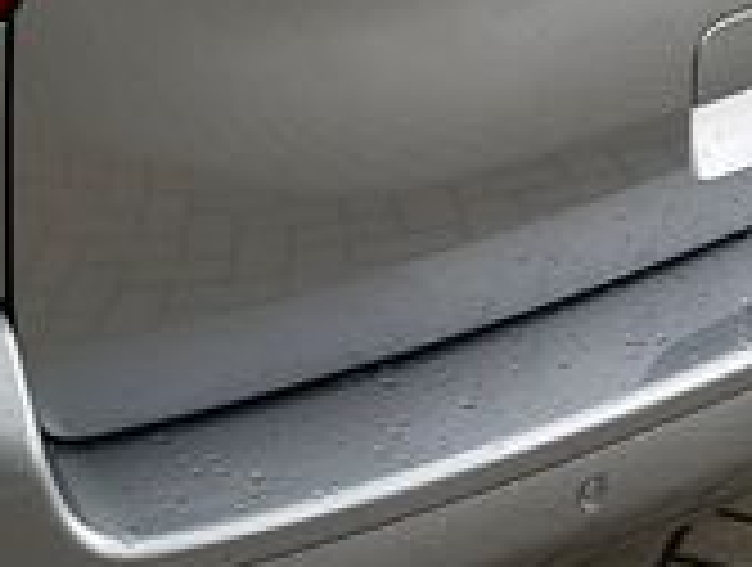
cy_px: -459
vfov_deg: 9.0
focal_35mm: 159
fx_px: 3462
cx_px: -239
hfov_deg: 12.0
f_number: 1.6
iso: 50
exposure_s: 1/508
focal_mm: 5.1
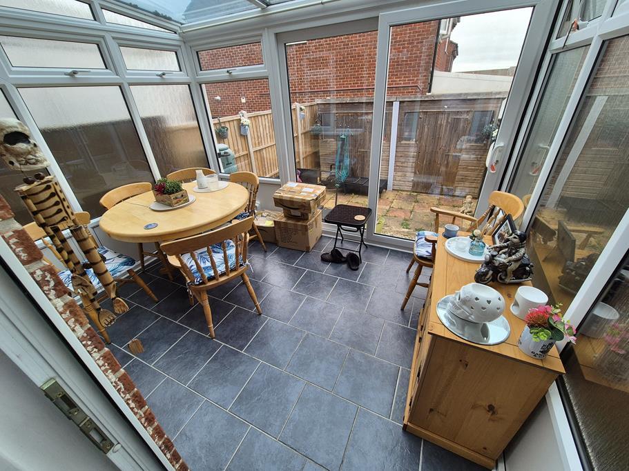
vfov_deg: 89.9
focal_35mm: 13
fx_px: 236
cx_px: 314
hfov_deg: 106.2
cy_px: 236
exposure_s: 1/100
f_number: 2.2
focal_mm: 2.2
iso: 50
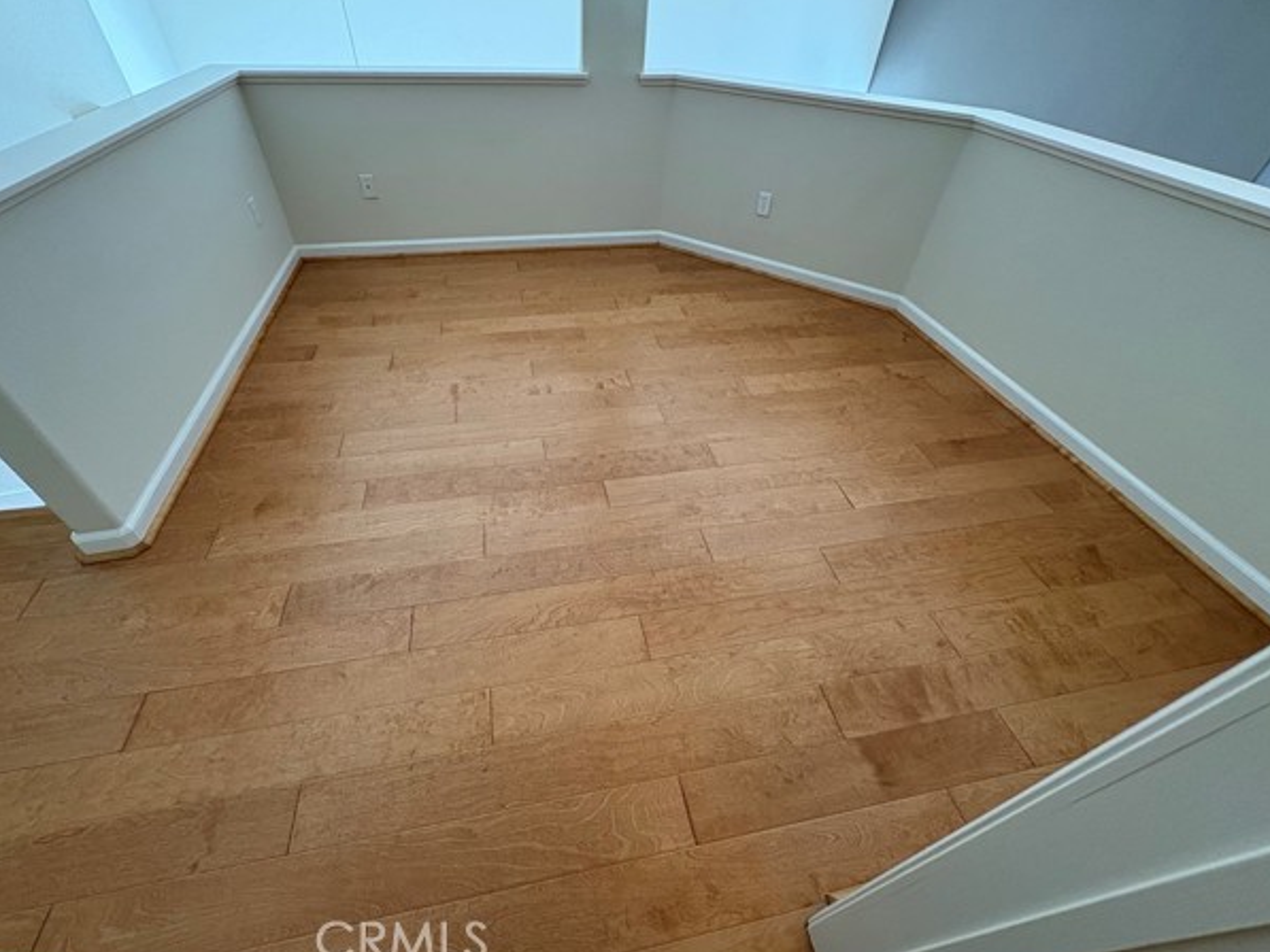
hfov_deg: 98.1
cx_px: 611
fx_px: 550
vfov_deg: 81.7
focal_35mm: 15
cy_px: 461
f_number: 2.2
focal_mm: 2.22
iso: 200
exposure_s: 1/99
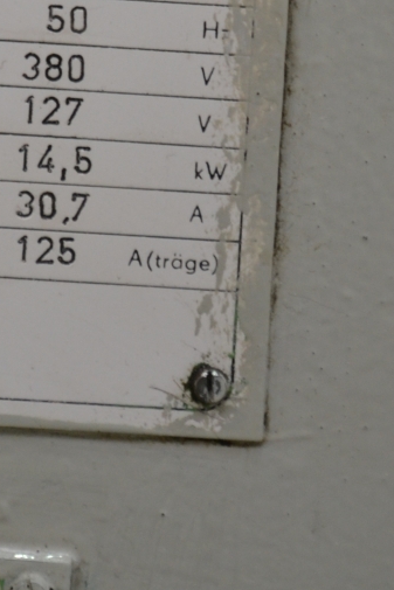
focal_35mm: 262
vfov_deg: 7.8
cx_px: -77
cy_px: -96
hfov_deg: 5.2
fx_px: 4291
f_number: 5.6
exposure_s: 1/60
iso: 400
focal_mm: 55
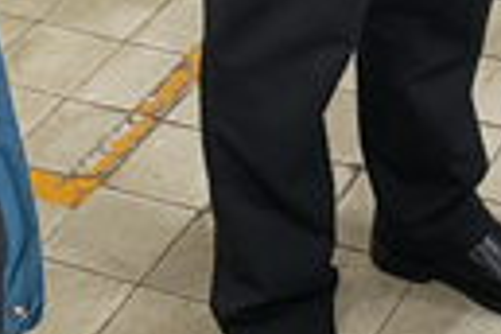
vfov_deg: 8.9
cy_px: -520
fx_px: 1893
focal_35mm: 136
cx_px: 485
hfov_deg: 14.9
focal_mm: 4.3
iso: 160
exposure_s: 1/50
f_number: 2.4
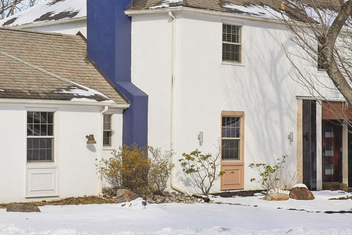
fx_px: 919
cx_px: 109
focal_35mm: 94
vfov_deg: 14.5
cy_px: 46
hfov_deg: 21.6
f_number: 8
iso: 100
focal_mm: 37
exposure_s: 1/400
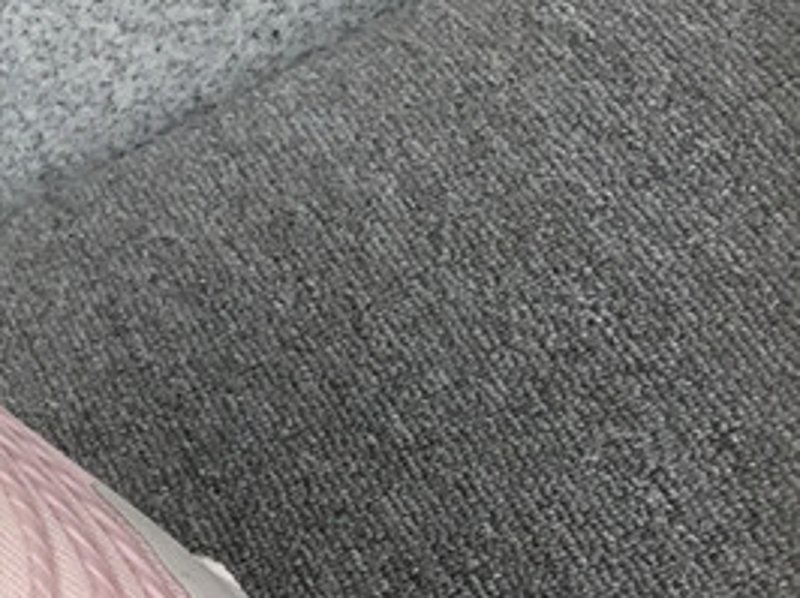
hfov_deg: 16.8
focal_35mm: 105
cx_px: -436
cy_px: 245
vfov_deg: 14.1
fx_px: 2424
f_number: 2.4
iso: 25
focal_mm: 3.3
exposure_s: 1/100
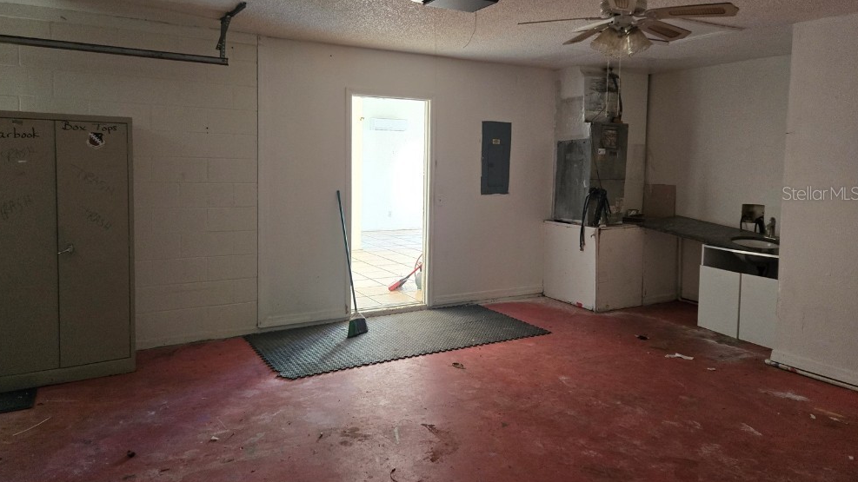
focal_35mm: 26
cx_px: 419
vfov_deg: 44.1
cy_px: 193
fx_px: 591
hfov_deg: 71.9
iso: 800
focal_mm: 5.4
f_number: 1.8
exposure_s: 1/120
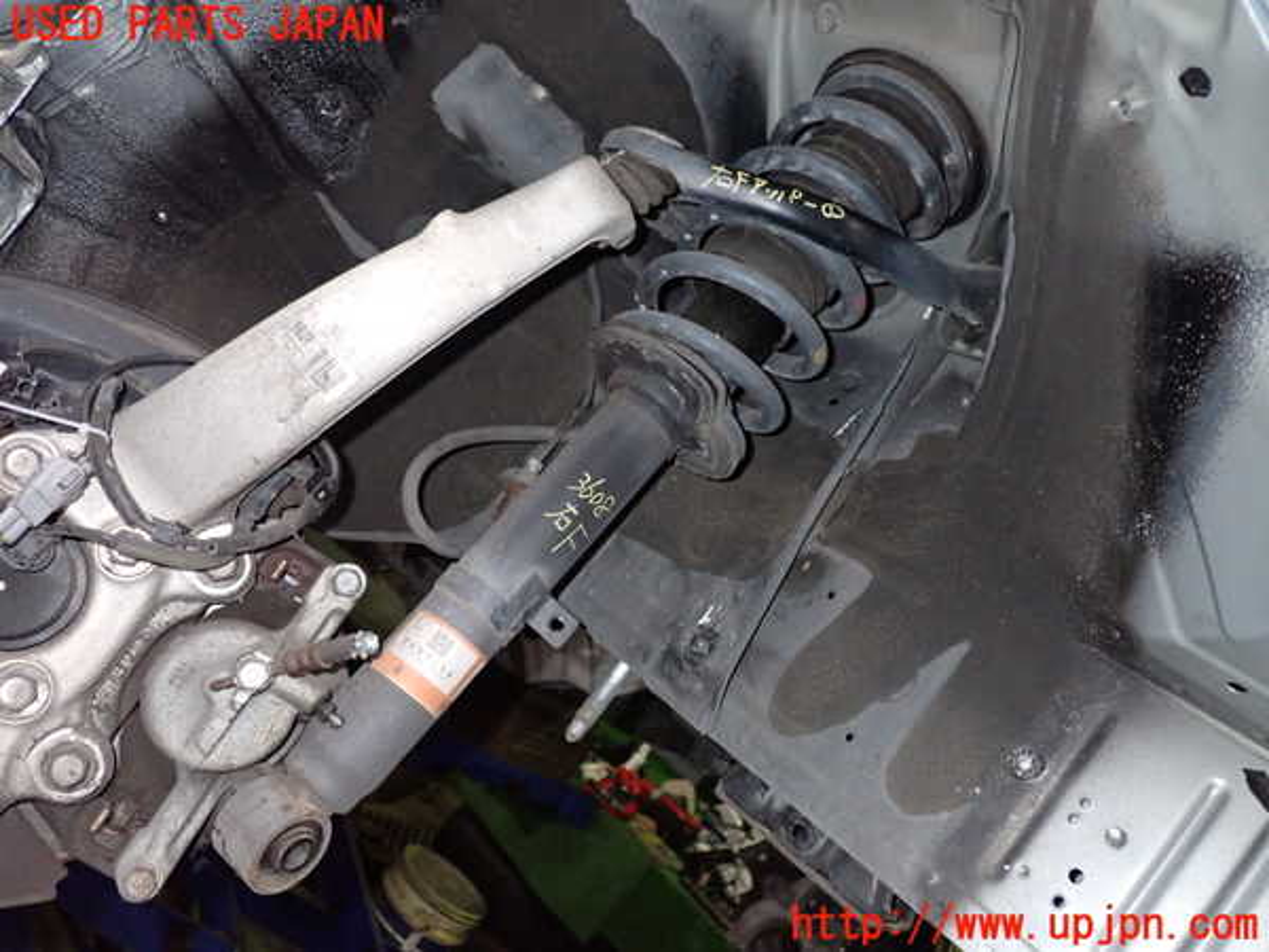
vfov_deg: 46.8
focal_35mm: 30
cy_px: 476
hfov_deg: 60.0
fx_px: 1100
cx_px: 634
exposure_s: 1/30
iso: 800
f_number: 6.3
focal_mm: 5.4
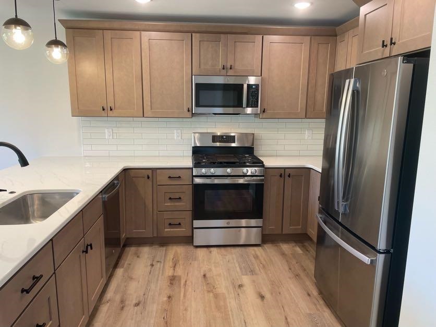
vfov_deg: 53.1
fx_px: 327
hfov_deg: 67.3
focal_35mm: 26
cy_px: 164
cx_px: 218
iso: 80
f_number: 1.6
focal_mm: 4.2
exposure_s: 1/60
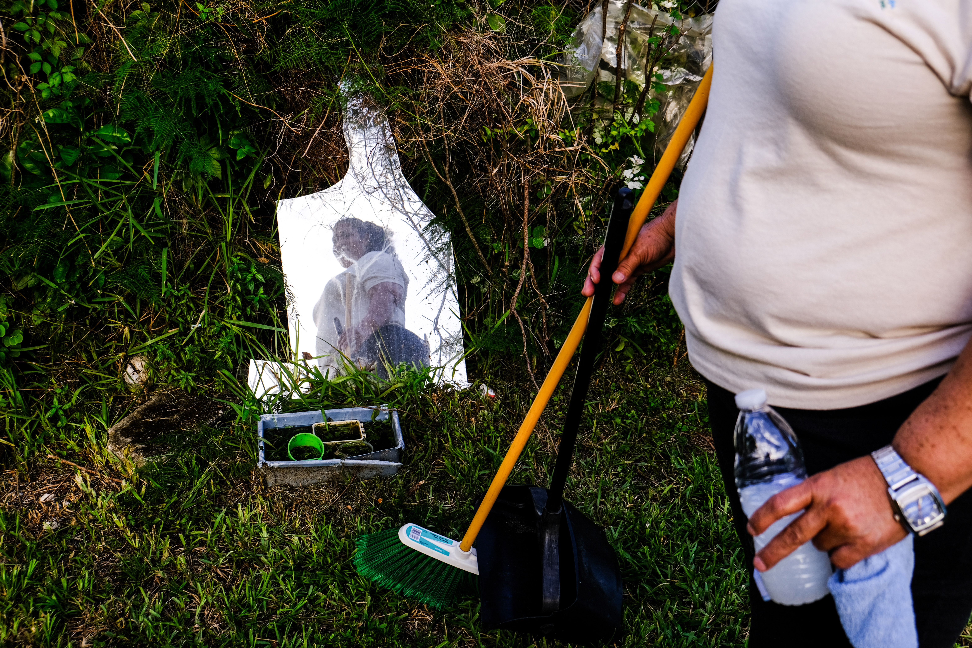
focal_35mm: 36
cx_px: 486
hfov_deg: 53.1
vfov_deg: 36.9
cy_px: 324
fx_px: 972
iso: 160
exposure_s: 1/320
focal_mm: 24.3
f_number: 4
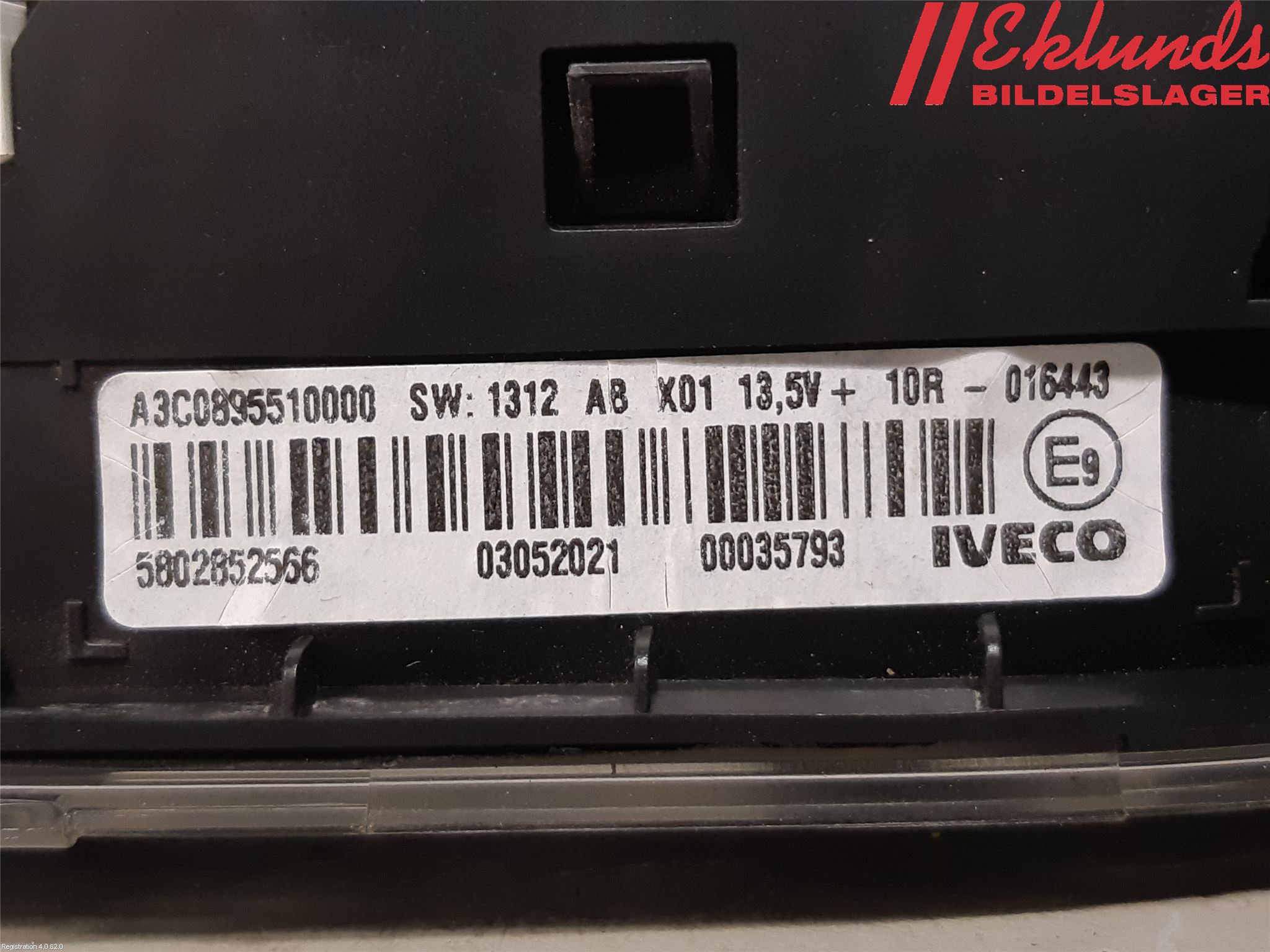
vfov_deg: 53.1
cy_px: 476
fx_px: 954
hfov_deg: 67.3
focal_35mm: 26
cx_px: 635
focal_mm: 3.93
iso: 160
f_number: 1.7
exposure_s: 1/50
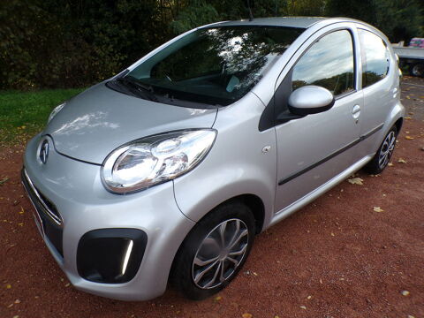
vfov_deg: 56.8
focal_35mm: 24
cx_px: 212
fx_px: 294
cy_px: 159
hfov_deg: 71.6
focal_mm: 4.3
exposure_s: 1/85
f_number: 4.4
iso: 100
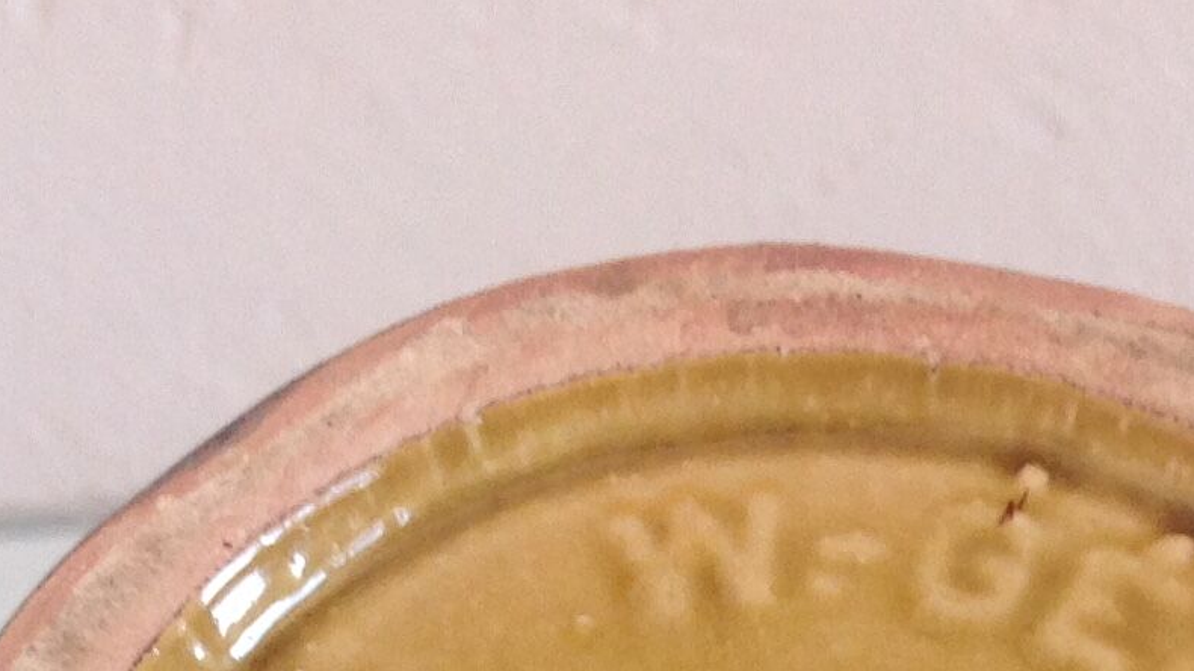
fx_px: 3957
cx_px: 910
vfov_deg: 9.1
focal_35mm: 125
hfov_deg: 17.1
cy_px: 1386
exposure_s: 1/120
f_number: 2.4
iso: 80
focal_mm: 4.28
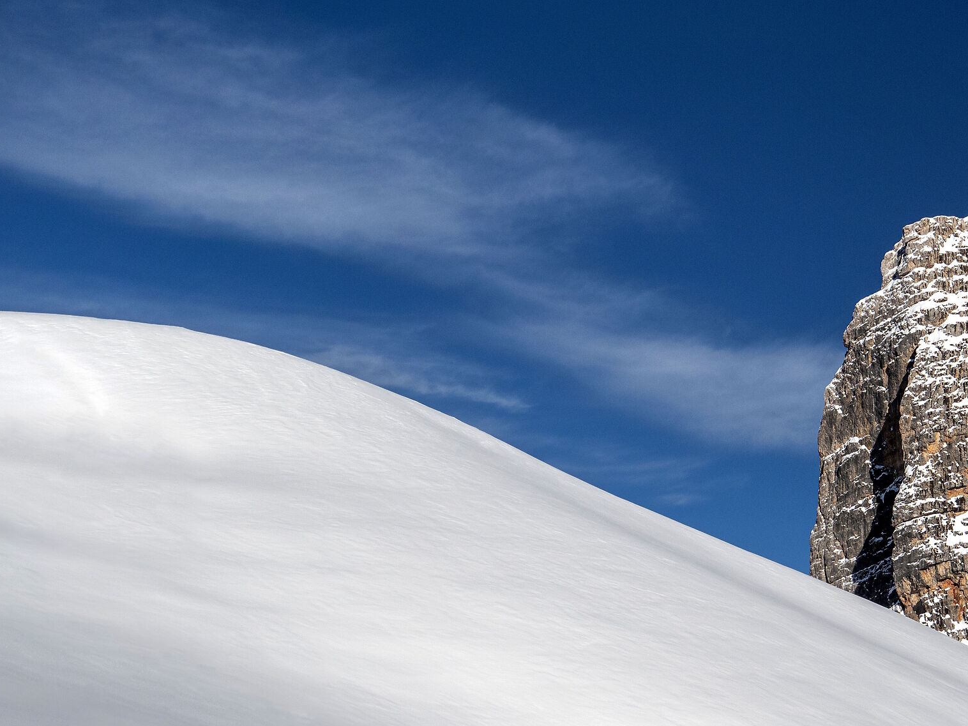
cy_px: 534
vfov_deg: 25.4
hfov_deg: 33.2
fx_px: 1594
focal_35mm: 57
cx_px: 711
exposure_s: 1/4000
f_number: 3.5
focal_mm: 18
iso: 200
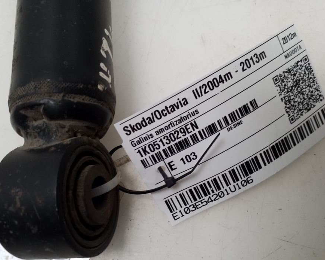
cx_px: 161
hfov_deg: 57.2
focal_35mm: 31
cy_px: 132
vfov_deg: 47.1
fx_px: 298
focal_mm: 3.6
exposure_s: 1/50
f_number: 1.9
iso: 80
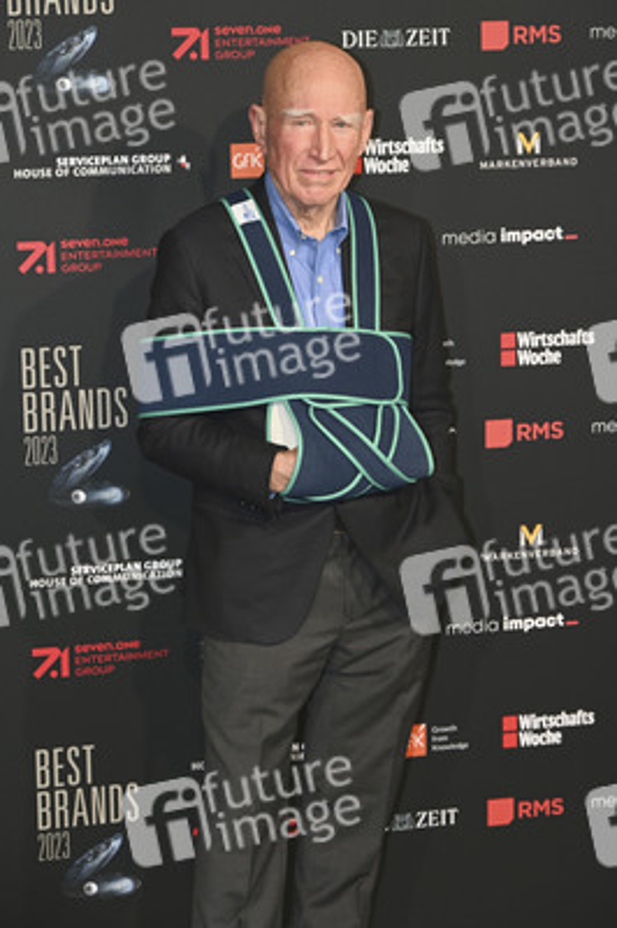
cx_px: 308
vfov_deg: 21.9
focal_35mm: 93
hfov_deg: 14.7
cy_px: 464
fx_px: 2395
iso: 1000
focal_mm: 93
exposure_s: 1/125
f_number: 6.3
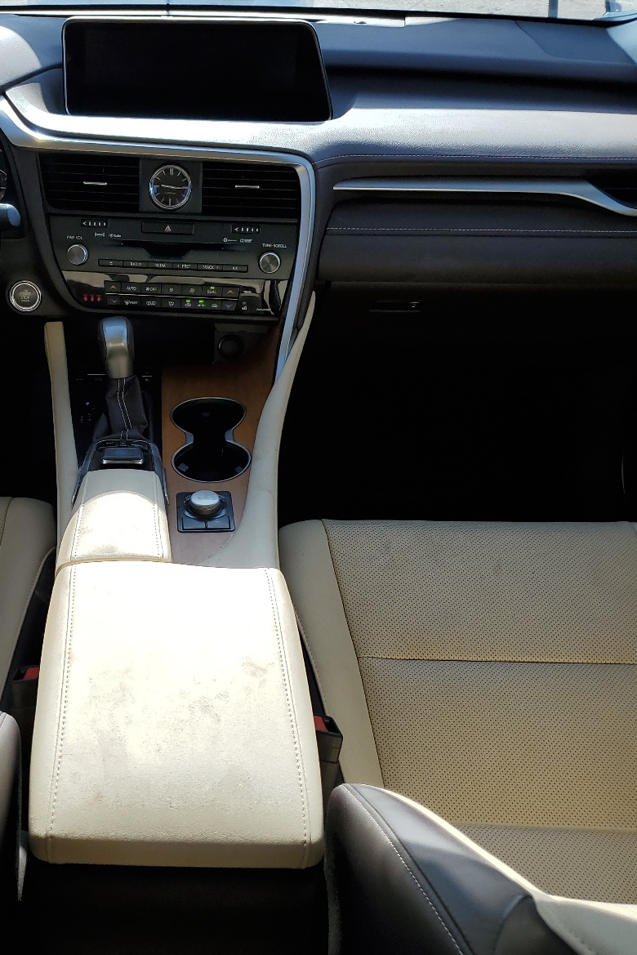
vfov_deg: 51.9
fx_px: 981
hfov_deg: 34.9
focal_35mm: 37
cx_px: 131
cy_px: 485
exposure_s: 1/1250
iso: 50
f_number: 1.5
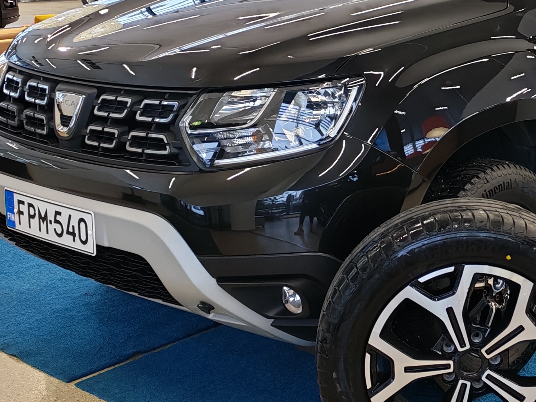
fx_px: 1099
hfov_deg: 26.6
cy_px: 135
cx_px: 465
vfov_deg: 20.7
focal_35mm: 71
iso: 181
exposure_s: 1/100
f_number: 1.9
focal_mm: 6.12
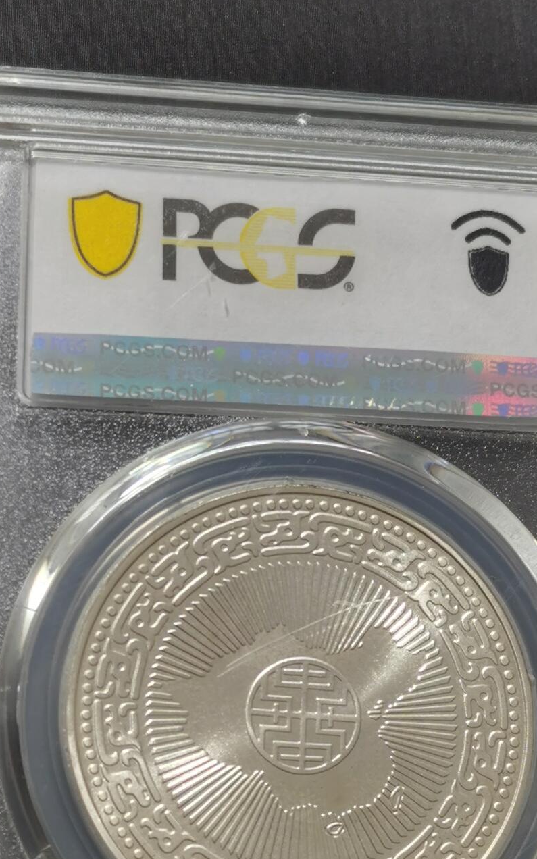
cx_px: 285
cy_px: 547
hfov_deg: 12.5
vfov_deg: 19.8
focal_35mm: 105
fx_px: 2459
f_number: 1.8
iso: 64
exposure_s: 1/100
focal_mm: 5.58
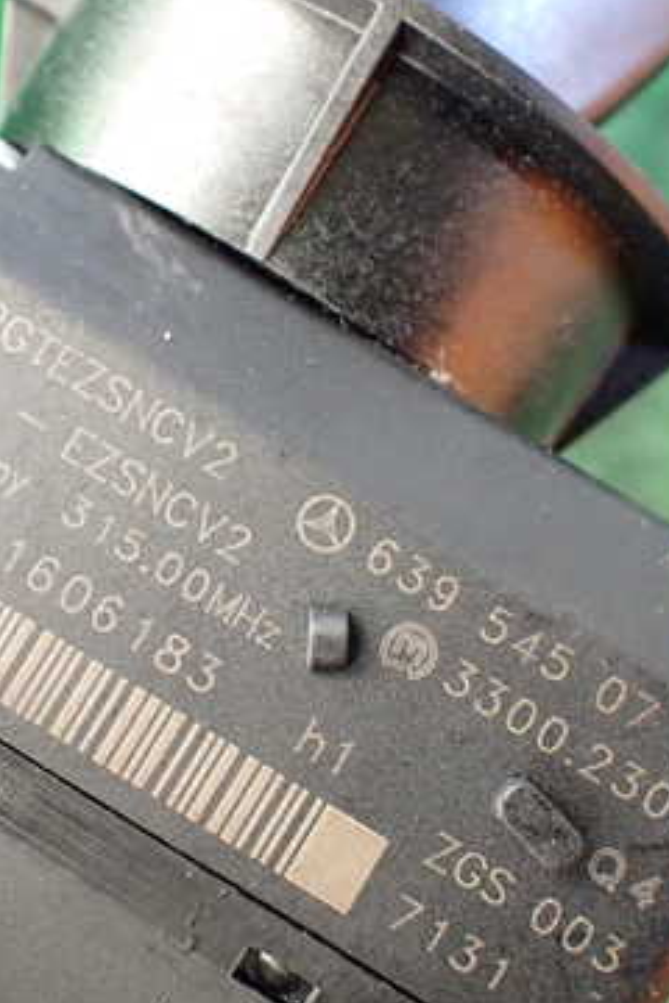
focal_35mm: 52
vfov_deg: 38.2
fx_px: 1449
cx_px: 251
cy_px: 527
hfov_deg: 25.9
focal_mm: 5.4
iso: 800
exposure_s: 1/80
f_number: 2.3
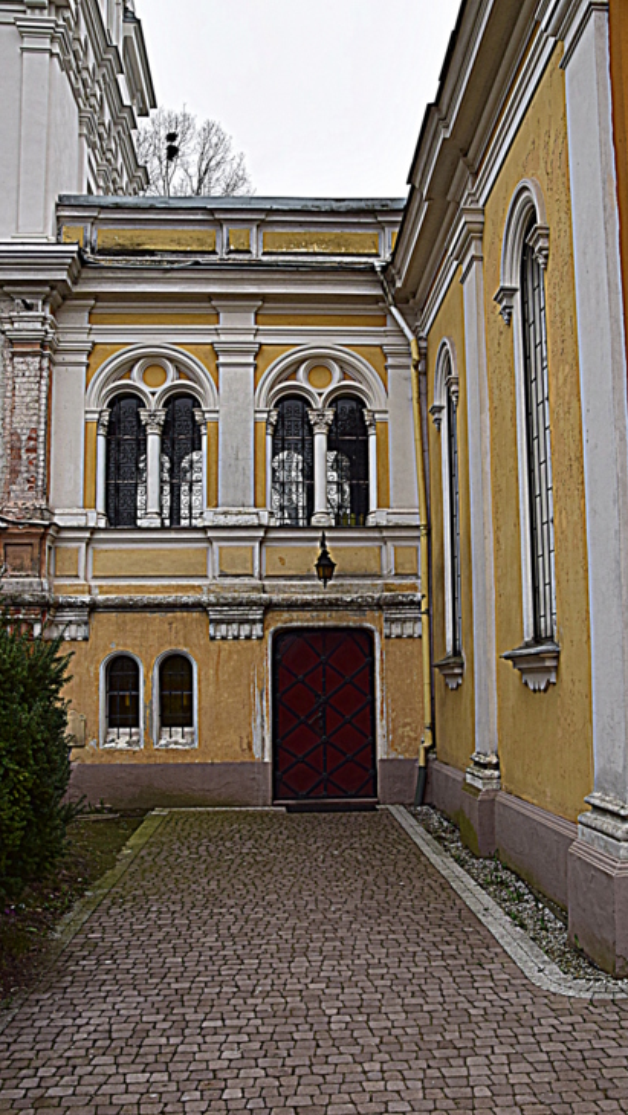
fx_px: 917
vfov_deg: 62.6
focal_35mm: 31
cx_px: 368
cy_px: 587
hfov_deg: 37.7
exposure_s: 1/200
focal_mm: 18
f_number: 10
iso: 400
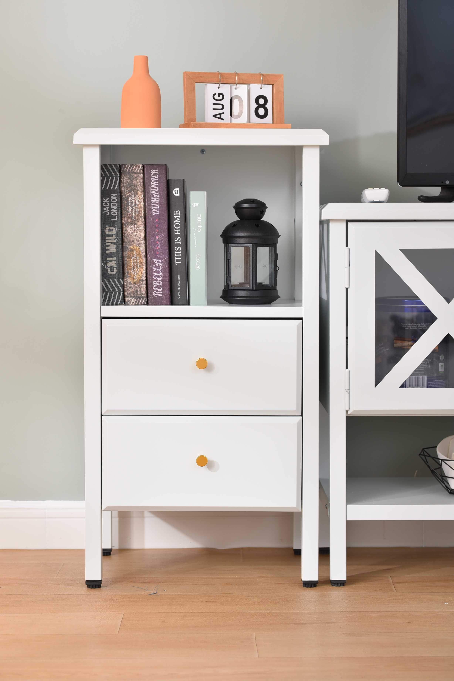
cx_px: 227
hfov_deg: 15.2
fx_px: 1701
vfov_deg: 22.6
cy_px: 340
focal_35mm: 90
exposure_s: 1/180
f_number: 6.7
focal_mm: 90
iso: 100
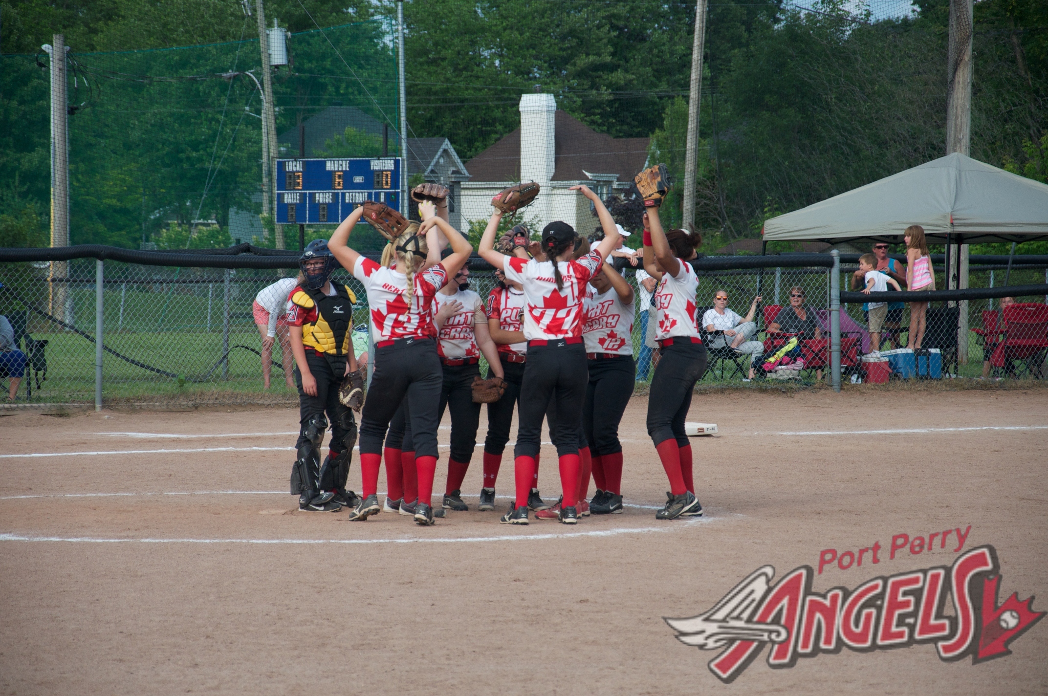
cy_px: 348
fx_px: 4579
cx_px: 524
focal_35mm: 158
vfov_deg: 8.7
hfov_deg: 13.1
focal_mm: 105
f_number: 5.6
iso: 400
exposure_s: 1/1000
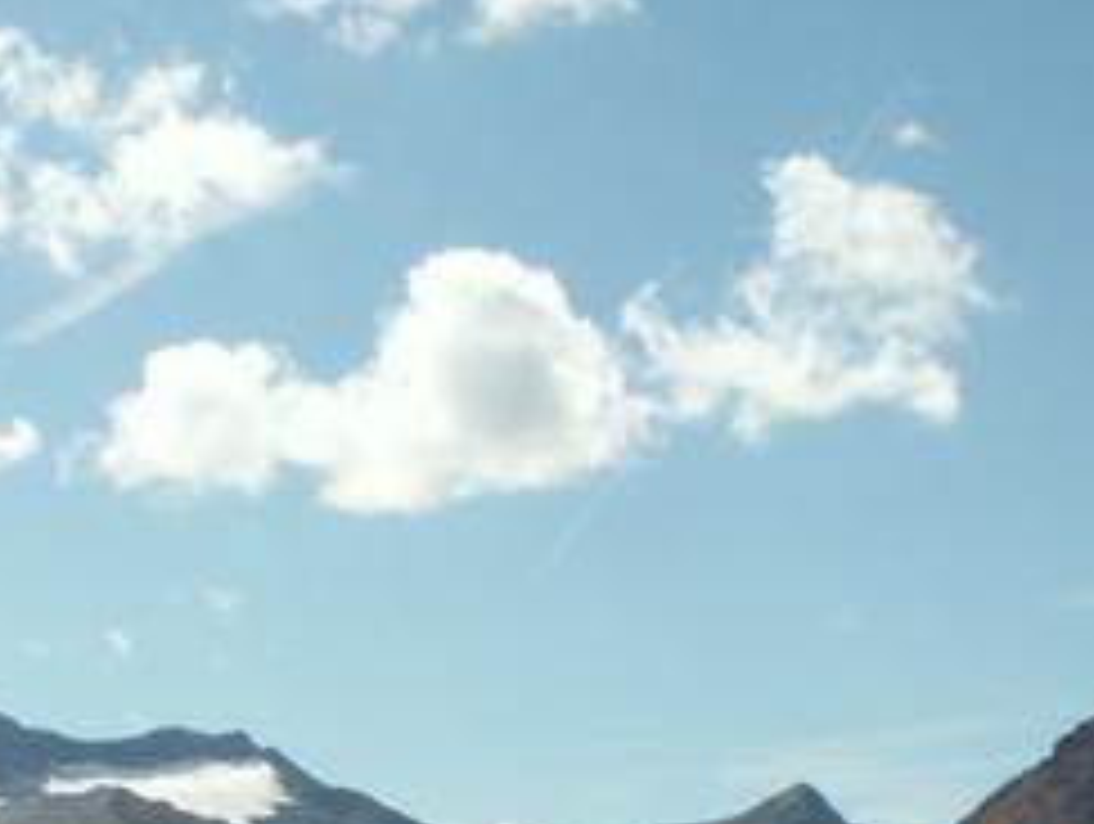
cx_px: 482
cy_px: 892
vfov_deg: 15.7
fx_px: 2912
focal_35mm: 92
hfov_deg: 21.3
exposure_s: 1/250
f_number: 7.1
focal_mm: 5.86
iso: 50
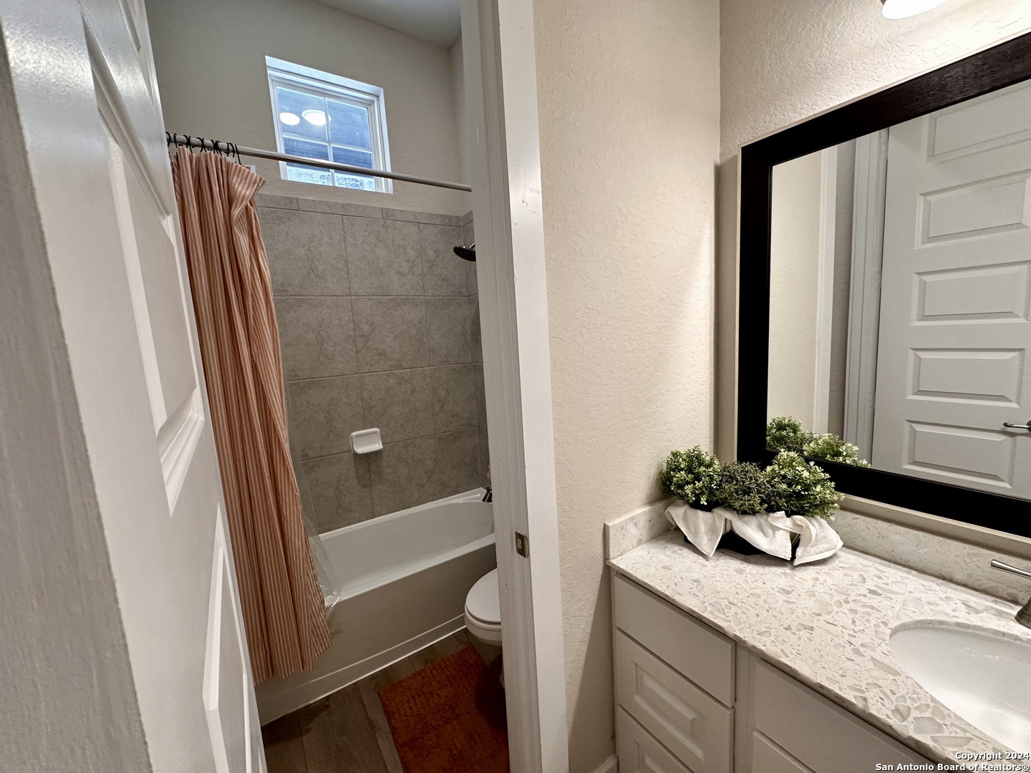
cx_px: 516
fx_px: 417
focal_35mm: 14
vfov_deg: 85.7
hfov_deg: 102.1
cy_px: 386
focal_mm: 2.22
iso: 200
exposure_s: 1/120
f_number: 2.2
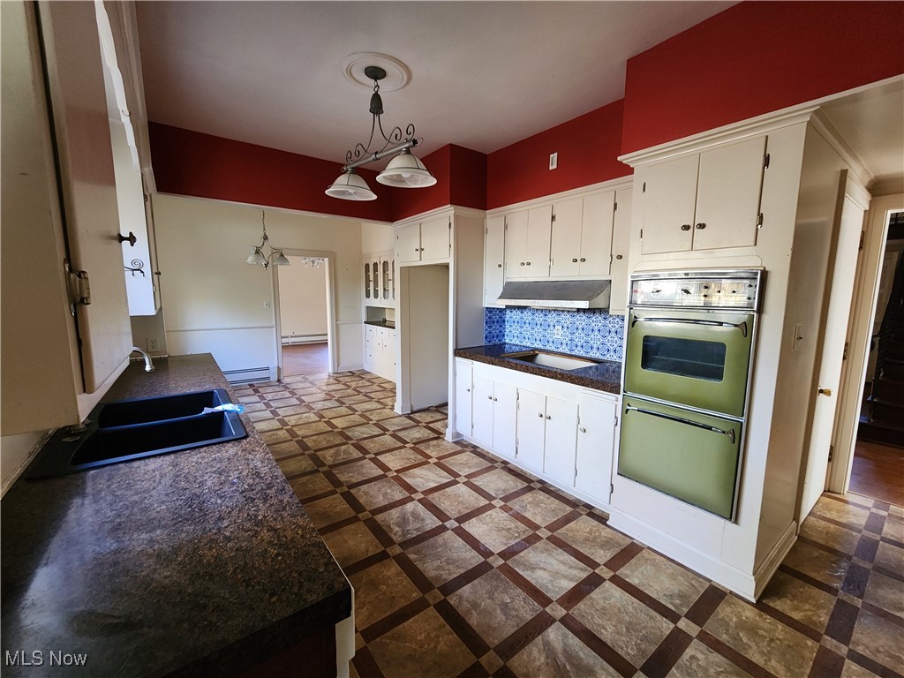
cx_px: 452
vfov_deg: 89.9
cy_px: 339
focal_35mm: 13
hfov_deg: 106.2
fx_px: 339
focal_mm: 2.2
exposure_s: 1/30
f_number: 2.2
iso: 400
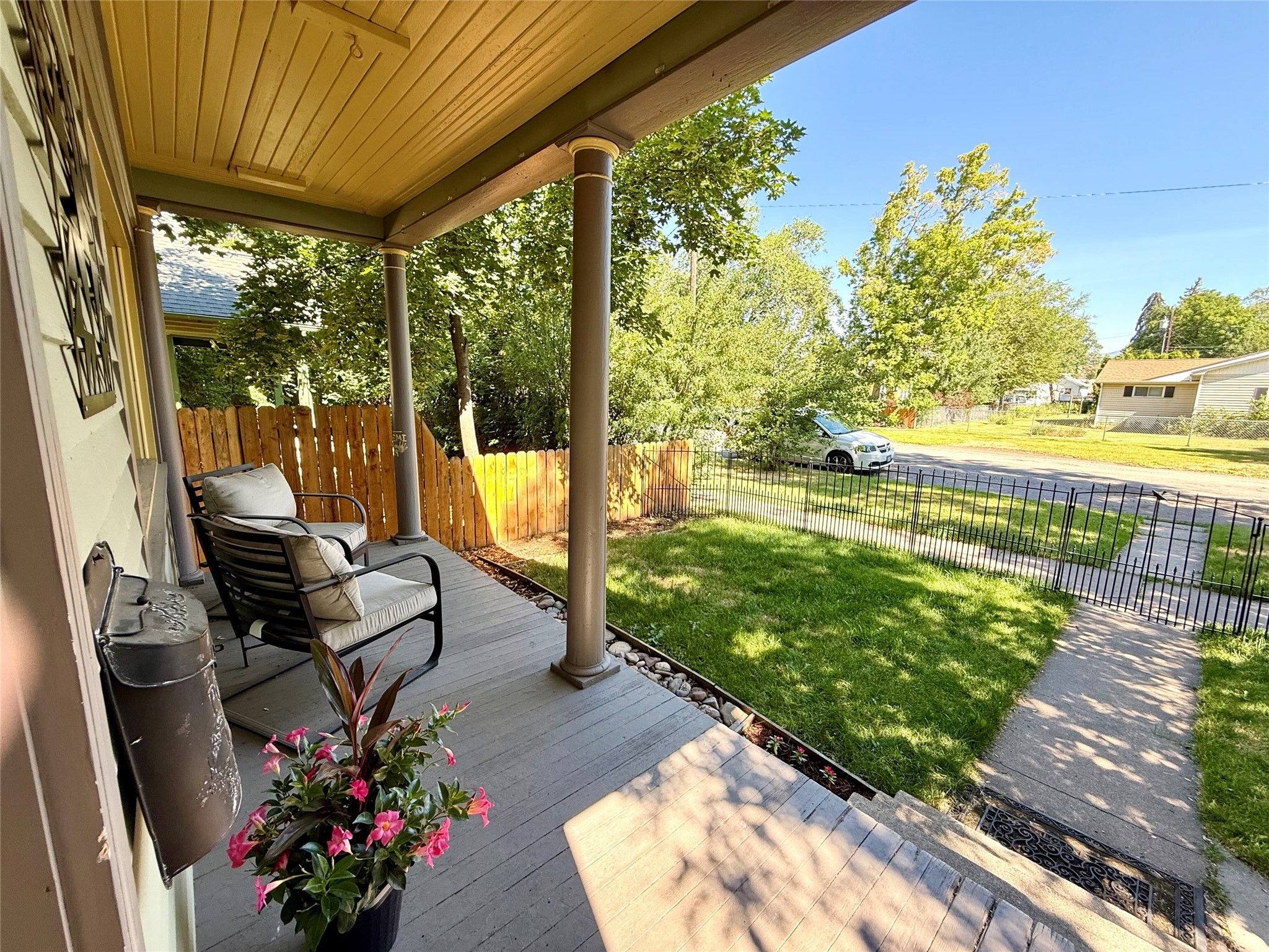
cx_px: 634
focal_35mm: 14
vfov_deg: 85.7
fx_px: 513
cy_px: 476
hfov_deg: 102.1
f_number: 2.2
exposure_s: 1/99
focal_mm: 2.22
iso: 80
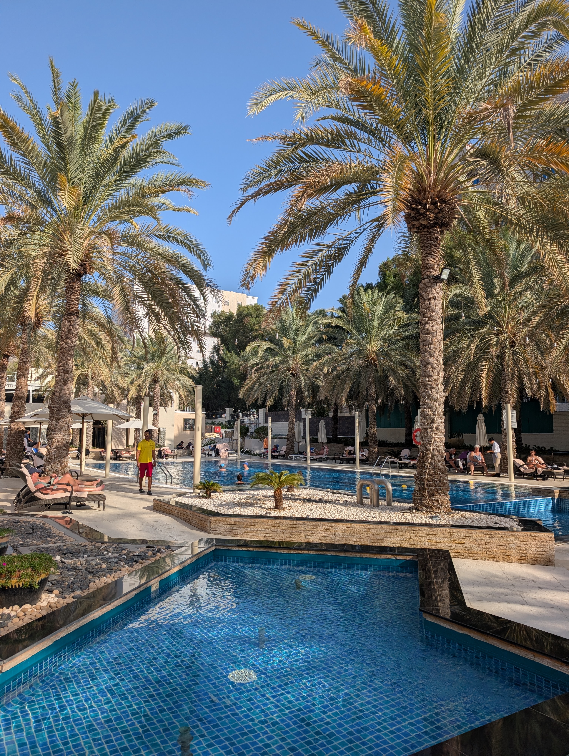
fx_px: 525
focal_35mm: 24
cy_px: 378
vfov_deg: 71.5
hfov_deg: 56.9
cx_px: 284
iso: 19
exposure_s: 1/1357
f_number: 1.68
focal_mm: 6.9
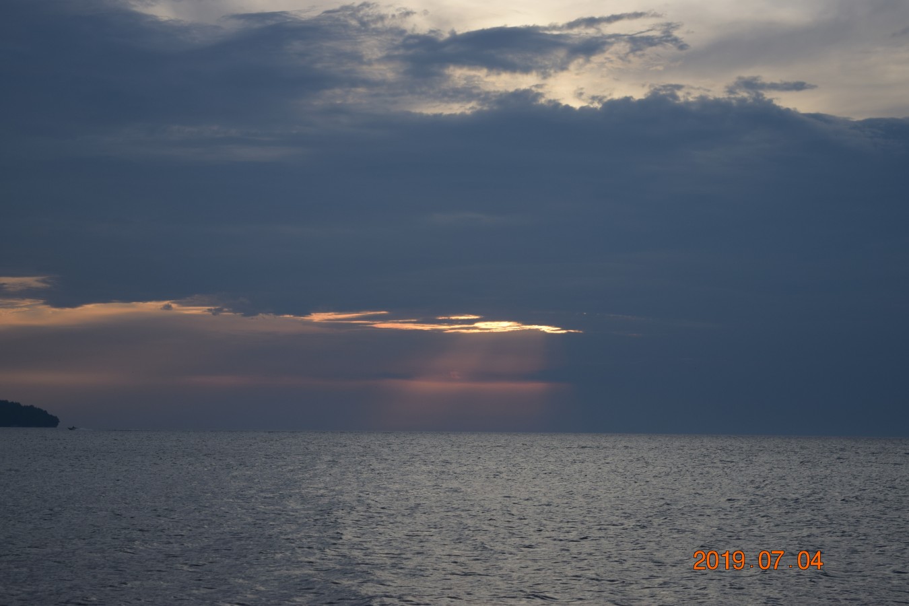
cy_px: 303
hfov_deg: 24.6
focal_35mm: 82
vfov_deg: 16.6
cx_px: 454
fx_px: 2083
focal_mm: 55
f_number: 5.6
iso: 200
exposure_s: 1/640
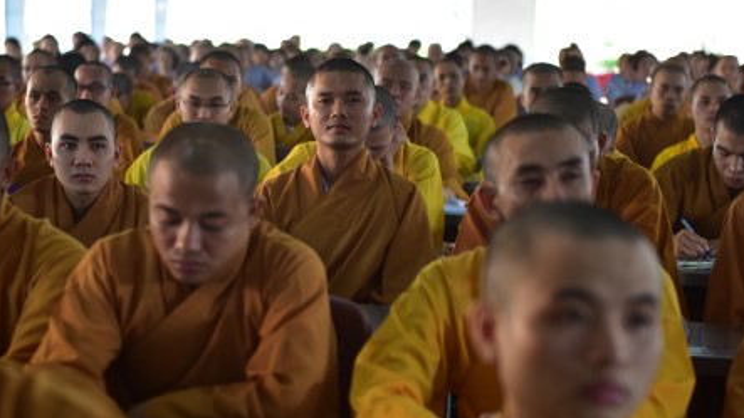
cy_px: 271
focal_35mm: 106
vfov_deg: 11.4
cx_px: 280
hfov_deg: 20.1
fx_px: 2091
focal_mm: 70
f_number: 2.8
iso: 400
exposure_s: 1/100
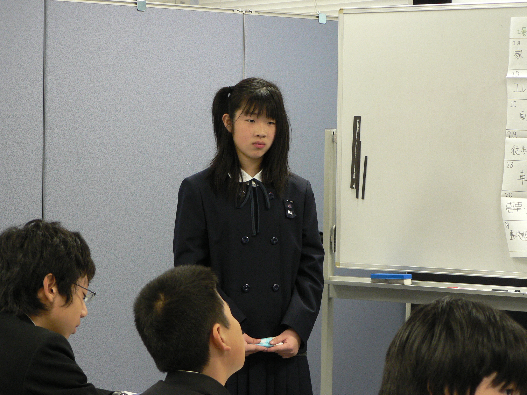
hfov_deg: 17.3
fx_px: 1736
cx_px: 264
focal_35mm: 114
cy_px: 198
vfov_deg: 13.0
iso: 200
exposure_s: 1/25
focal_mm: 19
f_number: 3.2
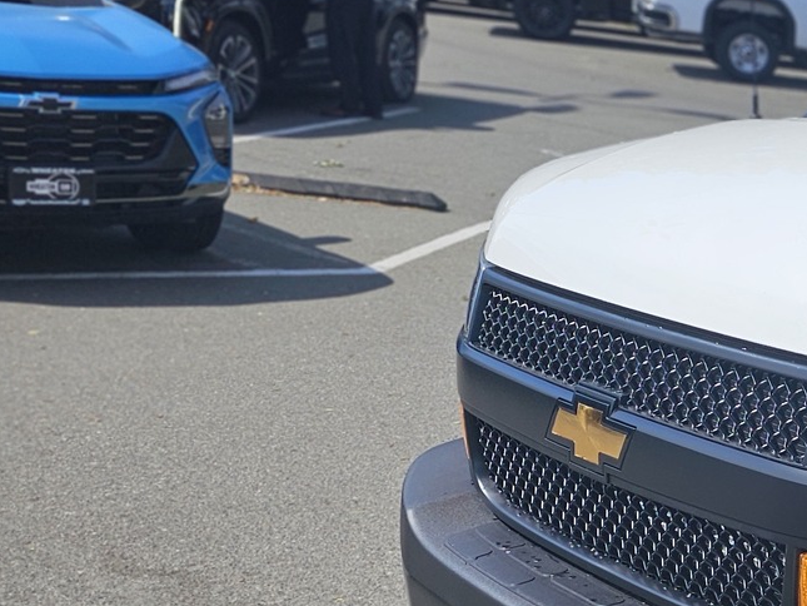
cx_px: 1256
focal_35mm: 73
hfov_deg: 21.6
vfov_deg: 20.0
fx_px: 1702
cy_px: 487
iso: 10
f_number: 1.7
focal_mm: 6.3
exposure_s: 1/934
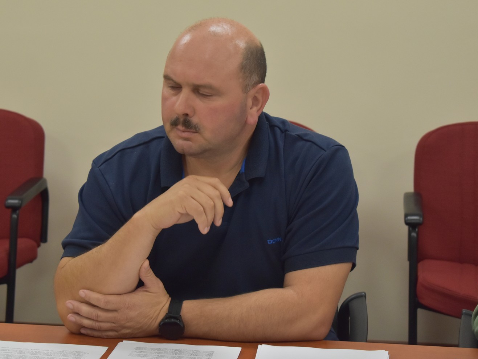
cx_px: 218
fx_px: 1348
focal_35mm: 98
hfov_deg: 20.1
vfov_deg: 15.2
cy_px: 184
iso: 1100
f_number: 5.6
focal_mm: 55
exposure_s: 1/125
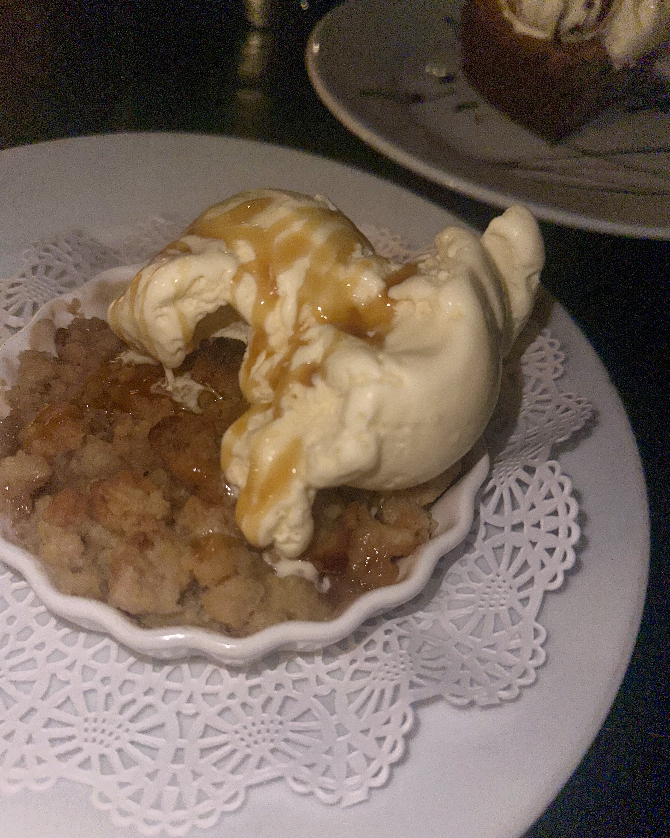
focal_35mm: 26
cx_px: 327
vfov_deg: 66.0
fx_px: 645
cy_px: 432
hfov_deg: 54.9
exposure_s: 1/59
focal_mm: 6.86
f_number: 1.78
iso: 50
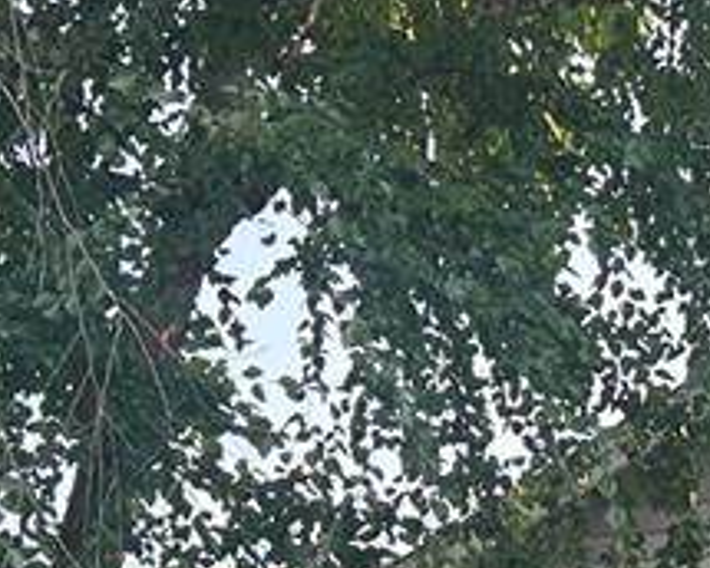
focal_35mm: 121
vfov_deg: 12.1
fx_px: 2543
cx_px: 842
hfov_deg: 15.4
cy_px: 869
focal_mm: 5.7
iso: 50
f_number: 1.5
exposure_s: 1/486
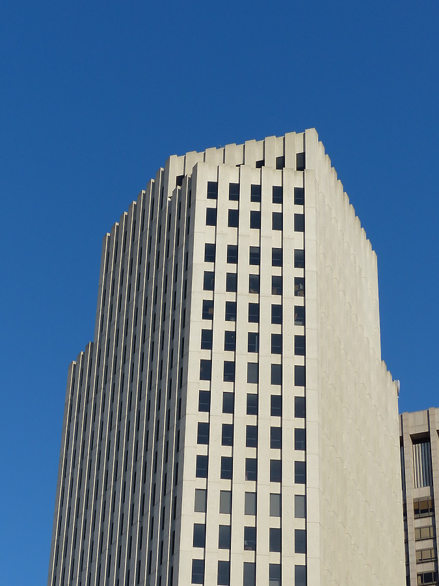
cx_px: 220
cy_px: 293
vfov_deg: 20.2
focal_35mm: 97
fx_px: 1640
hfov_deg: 15.2
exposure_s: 1/1600
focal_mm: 17.4
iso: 100
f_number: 4
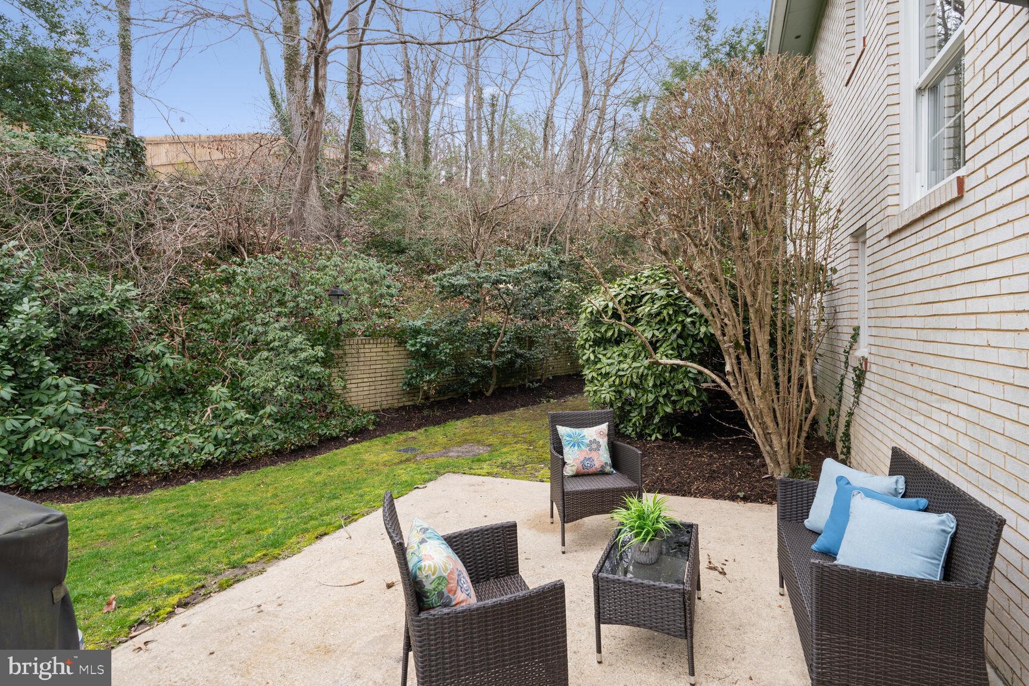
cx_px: 514
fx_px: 486
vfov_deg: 70.4
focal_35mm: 17
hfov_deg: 93.3
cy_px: 343
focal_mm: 17
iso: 200
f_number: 8
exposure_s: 1/80
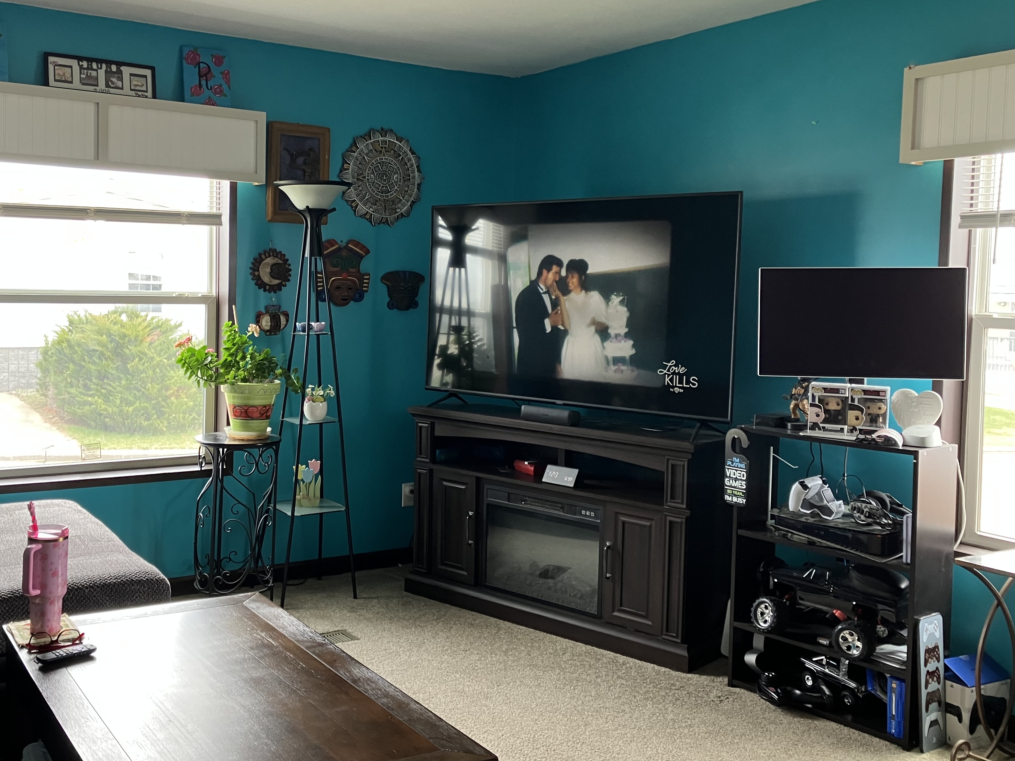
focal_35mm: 36
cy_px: 347
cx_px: 388
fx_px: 1056
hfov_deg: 50.9
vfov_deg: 39.6
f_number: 1.8
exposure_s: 1/94
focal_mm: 3.99
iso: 80
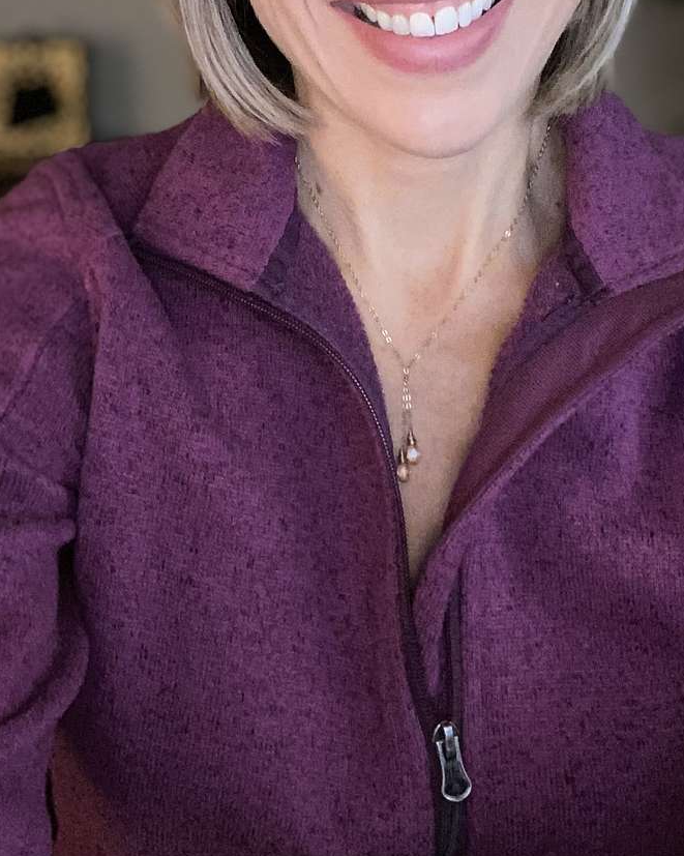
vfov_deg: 35.3
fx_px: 1291
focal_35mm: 51
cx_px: 306
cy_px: 156
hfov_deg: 29.6
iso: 250
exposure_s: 1/30
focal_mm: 2.71
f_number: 2.2
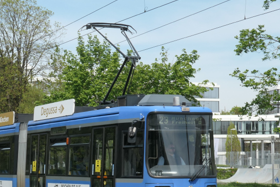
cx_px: 58
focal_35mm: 100
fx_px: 778
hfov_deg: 20.2
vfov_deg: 13.6
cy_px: 145
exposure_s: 1/800
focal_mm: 15.4
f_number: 4.5
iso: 125
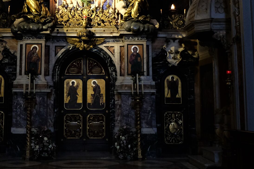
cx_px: 89
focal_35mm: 59
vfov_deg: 22.5
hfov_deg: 33.7
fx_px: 416
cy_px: 19
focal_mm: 18
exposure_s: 1/30
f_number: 2.8
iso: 3200
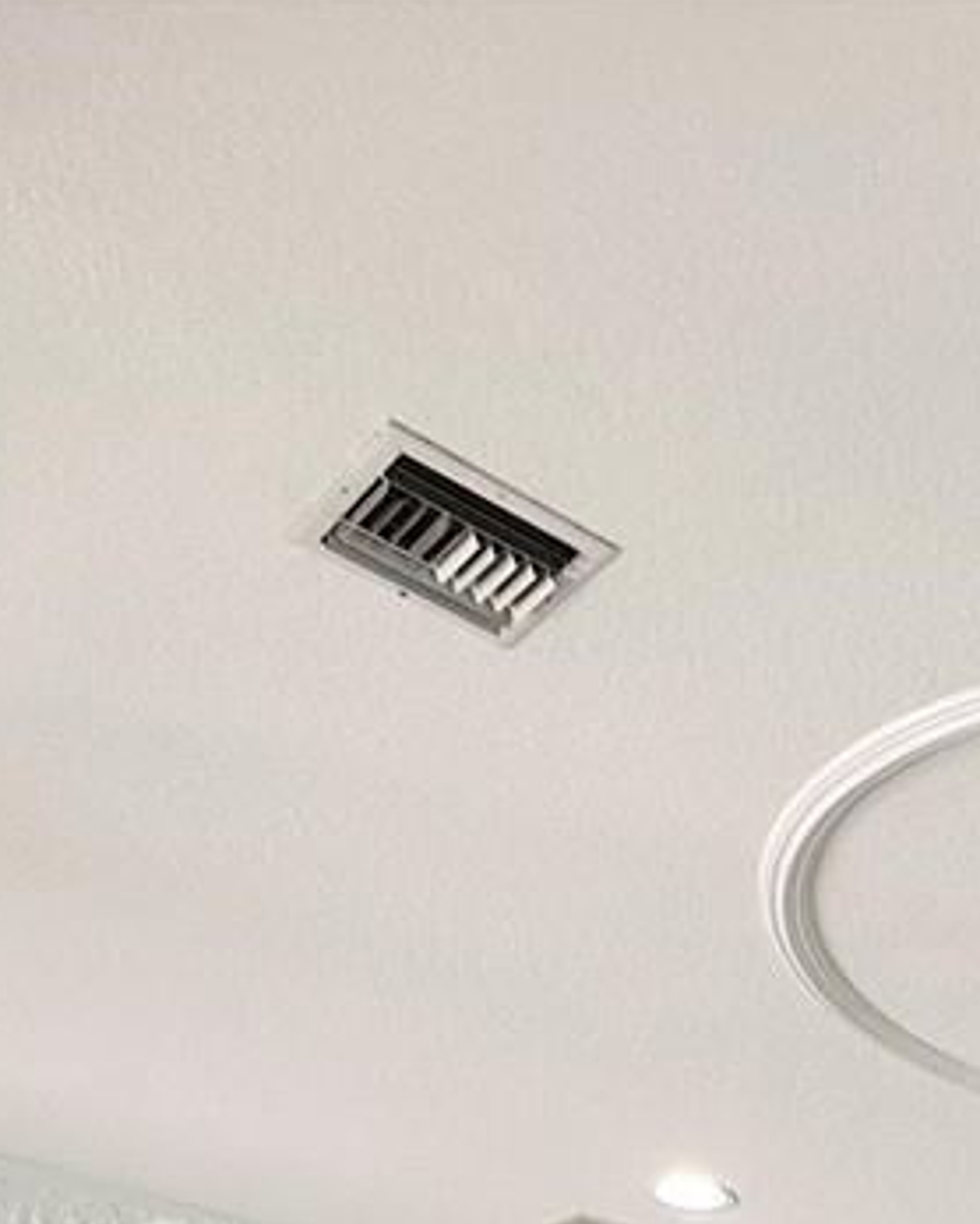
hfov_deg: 22.1
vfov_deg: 21.6
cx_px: 1220
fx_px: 2282
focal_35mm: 63
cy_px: 2106
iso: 50
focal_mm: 2.22
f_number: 2.2
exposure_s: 1/120
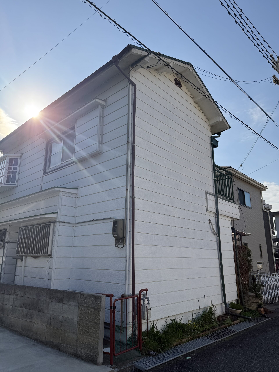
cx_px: 140
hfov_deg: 56.8
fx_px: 258
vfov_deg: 71.6
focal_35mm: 24
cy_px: 186
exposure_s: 1/5714
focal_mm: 6.76
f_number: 1.78
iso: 80
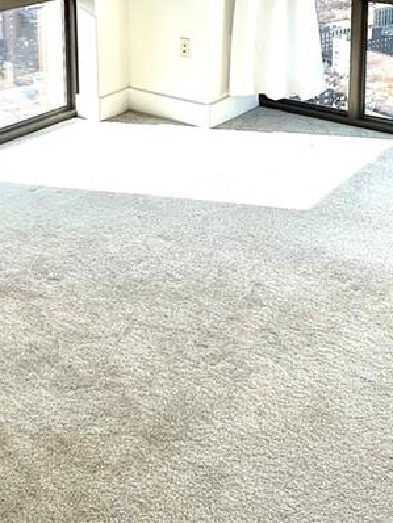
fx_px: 817
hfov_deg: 27.1
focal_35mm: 54
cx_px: 183
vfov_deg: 33.0
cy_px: 18
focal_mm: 2.22
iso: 40
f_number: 2.2
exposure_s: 1/415
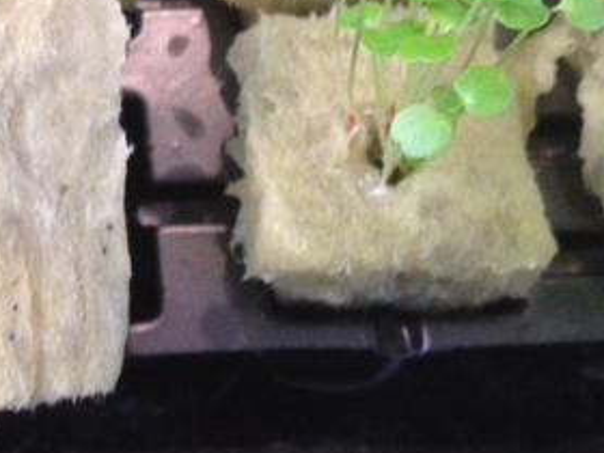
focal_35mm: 80
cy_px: 140
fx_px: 1396
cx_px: -15
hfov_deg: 23.3
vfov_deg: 18.4
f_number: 2.4
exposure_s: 1/20
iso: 320
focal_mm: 4.28
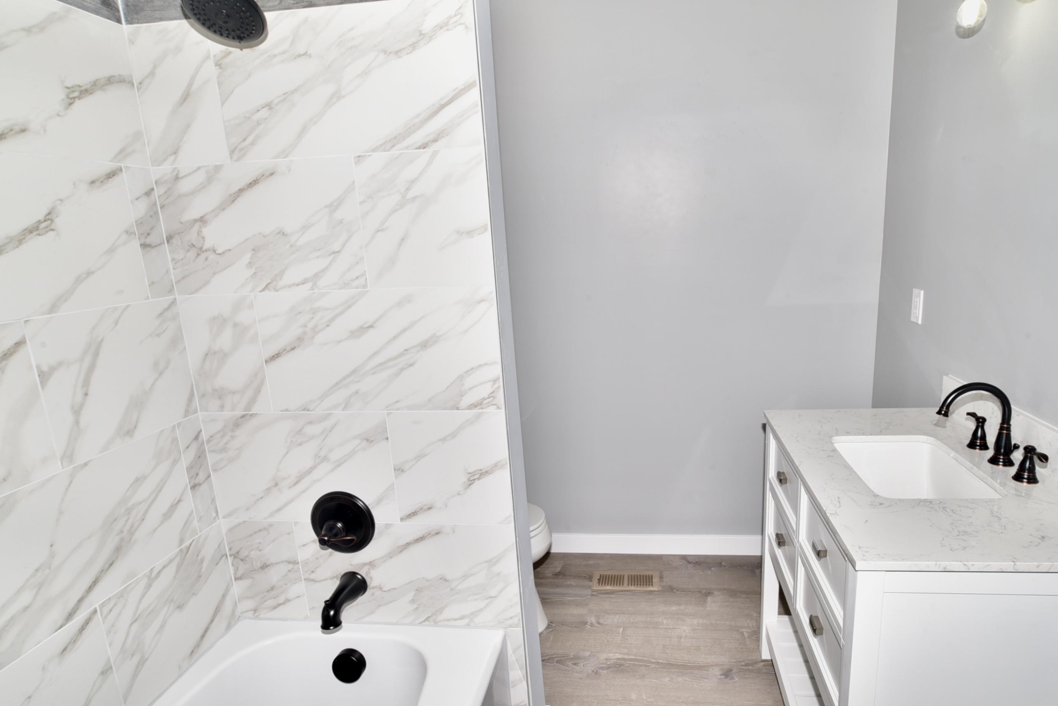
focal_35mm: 21
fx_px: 617
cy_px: 372
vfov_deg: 59.5
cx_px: 587
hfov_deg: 80.9
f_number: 14
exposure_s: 1/60
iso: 400
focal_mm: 18
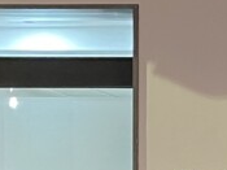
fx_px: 1166
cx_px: 483
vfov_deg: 8.0
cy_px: 317
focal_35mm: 178
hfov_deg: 10.1
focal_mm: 4.2
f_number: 1.6
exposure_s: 1/33
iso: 500
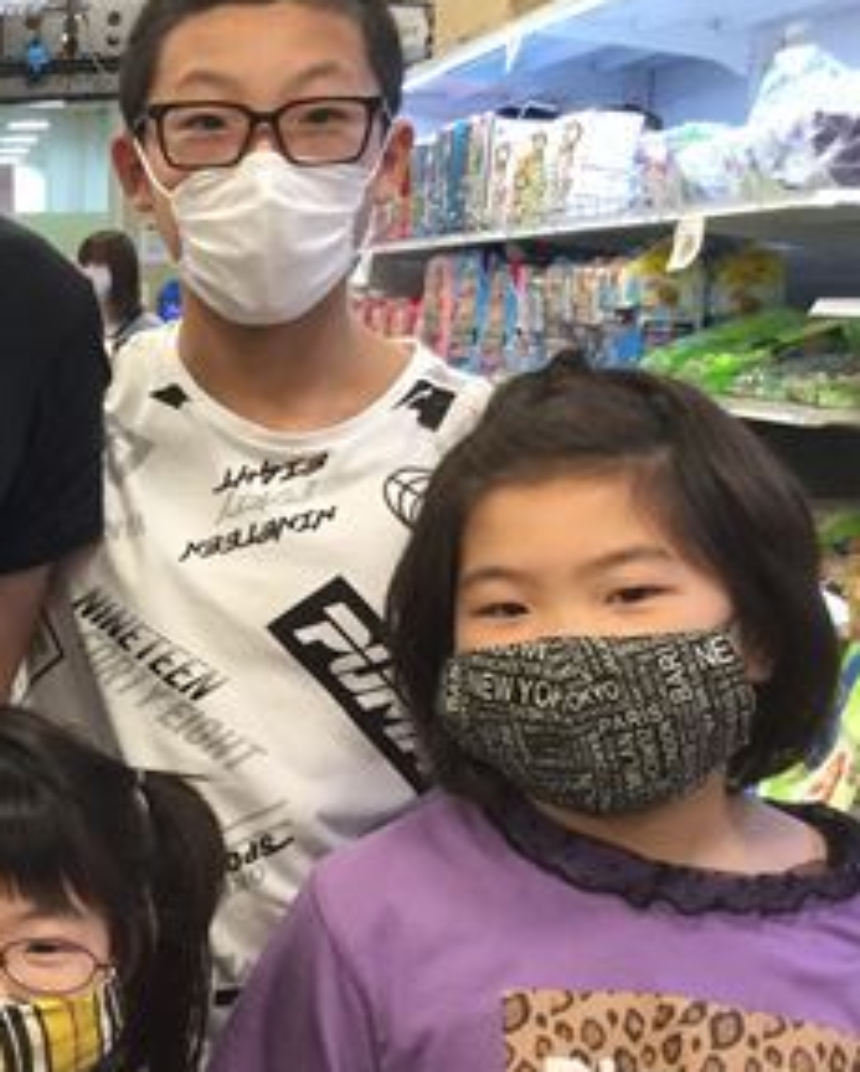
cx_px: -223
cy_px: 480
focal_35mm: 63
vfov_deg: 30.0
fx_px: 2001
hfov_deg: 22.1
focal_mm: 3.3
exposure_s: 1/33
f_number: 2.4
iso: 64
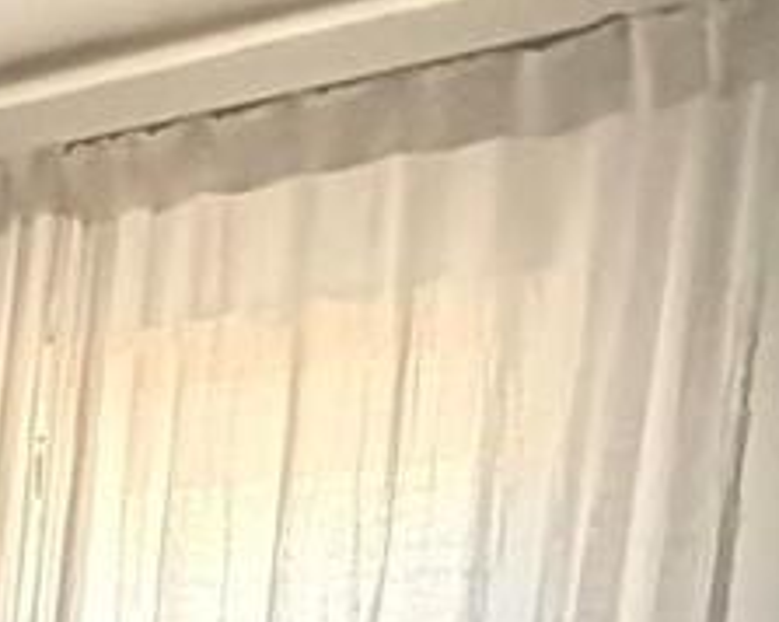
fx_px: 2257
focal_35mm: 98
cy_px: 1115
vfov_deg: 14.0
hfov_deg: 13.8
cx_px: -1097
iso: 800
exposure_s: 1/60
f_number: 2.2
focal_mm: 2.22
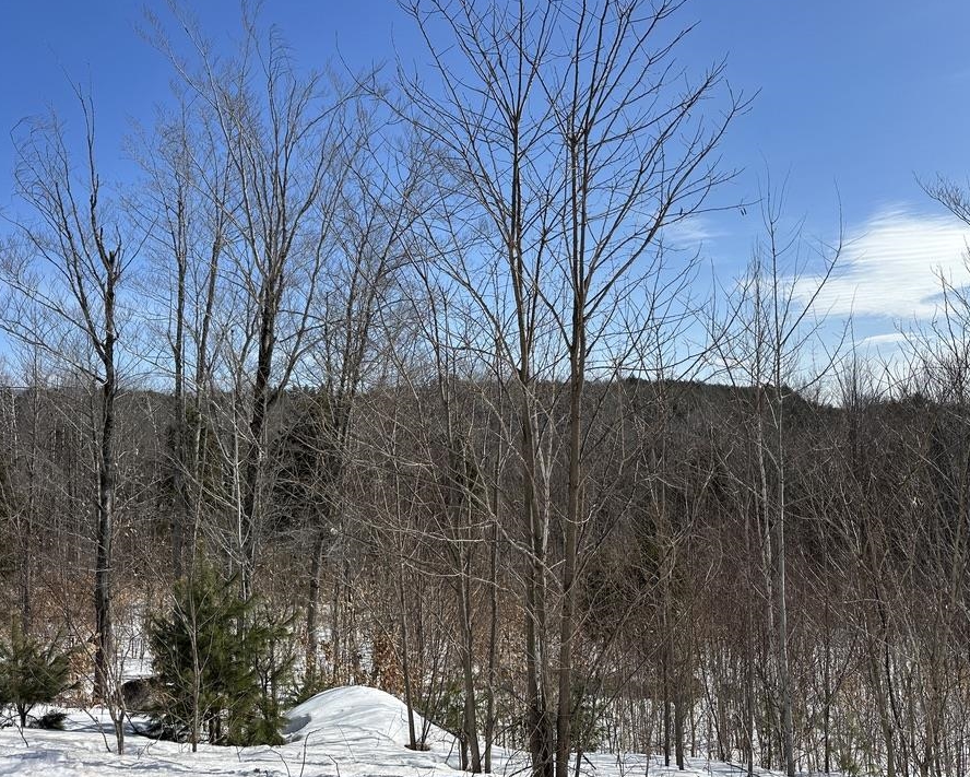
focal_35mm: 27
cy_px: 397
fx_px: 775
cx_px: 518
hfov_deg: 64.0
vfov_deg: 53.2
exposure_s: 1/6211
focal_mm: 6.86
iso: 80
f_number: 1.78
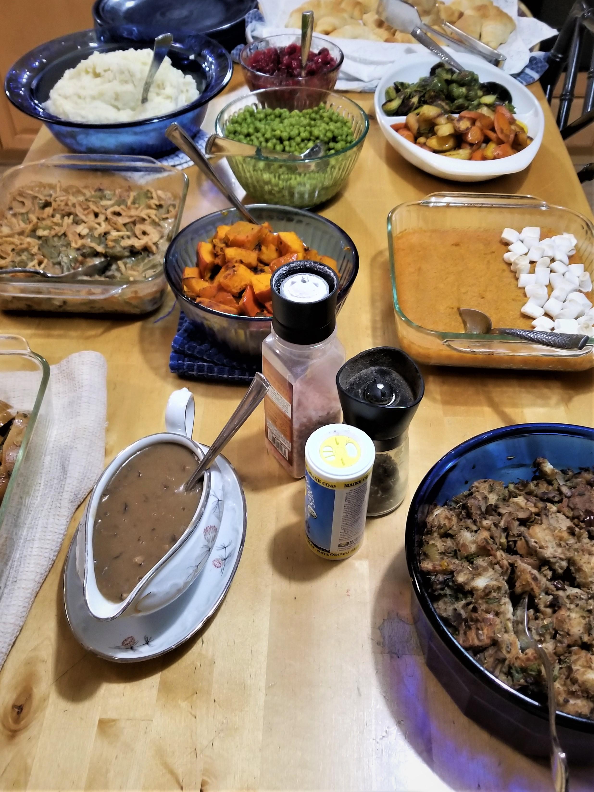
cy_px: 396
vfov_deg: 67.3
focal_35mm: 26
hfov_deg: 53.1
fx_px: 595
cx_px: 297
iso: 250
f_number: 1.7
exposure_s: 1/30
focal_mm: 4.25
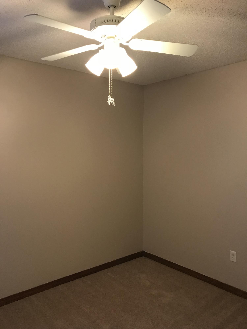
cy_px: 164
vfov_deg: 63.4
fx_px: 266
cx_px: 124
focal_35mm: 28
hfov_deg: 49.7
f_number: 1.8
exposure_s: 1/15
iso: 80
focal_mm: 3.99
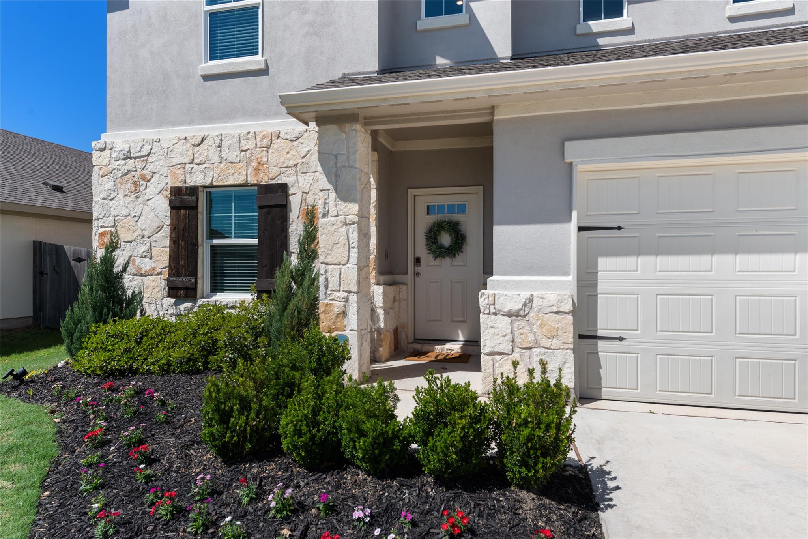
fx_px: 449
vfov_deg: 61.9
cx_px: 404
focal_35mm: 20
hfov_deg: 84.0
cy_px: 270
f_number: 8
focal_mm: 20
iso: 400
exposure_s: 1/500
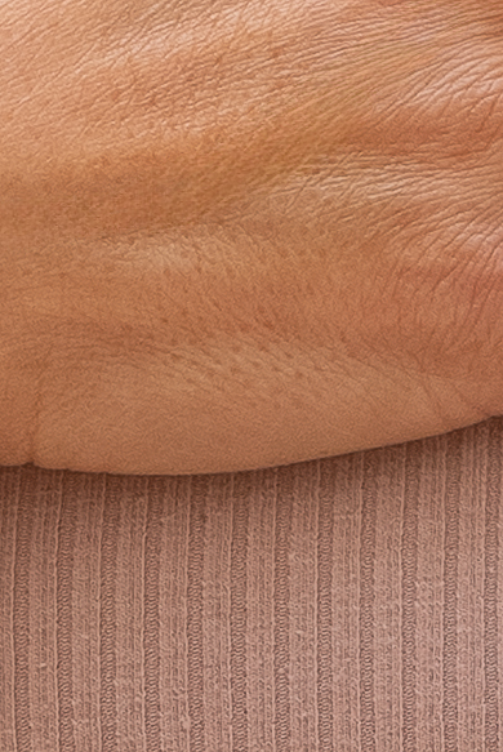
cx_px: 429
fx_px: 9116
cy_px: 907
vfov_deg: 4.7
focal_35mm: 436
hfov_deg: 3.2
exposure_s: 1/250
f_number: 4
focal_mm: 60
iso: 400
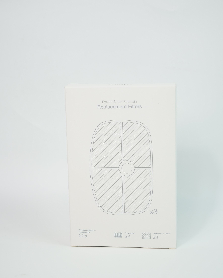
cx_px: 115
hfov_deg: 21.3
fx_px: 594
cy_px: 143
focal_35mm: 72
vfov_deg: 26.4
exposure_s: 1/250
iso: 200
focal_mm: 32
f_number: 2.8
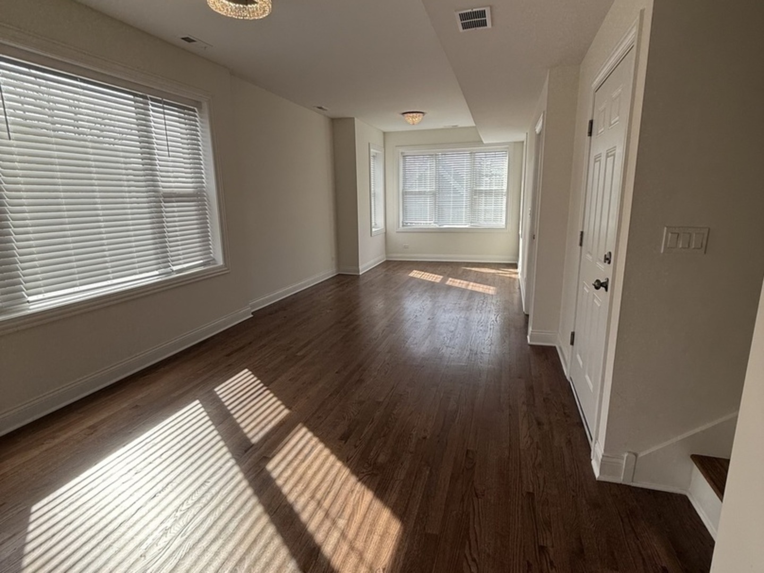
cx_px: 382
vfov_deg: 85.7
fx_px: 309
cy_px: 286
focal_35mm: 14
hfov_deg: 102.0
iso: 50
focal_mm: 2.22
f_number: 2.2
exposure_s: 1/294
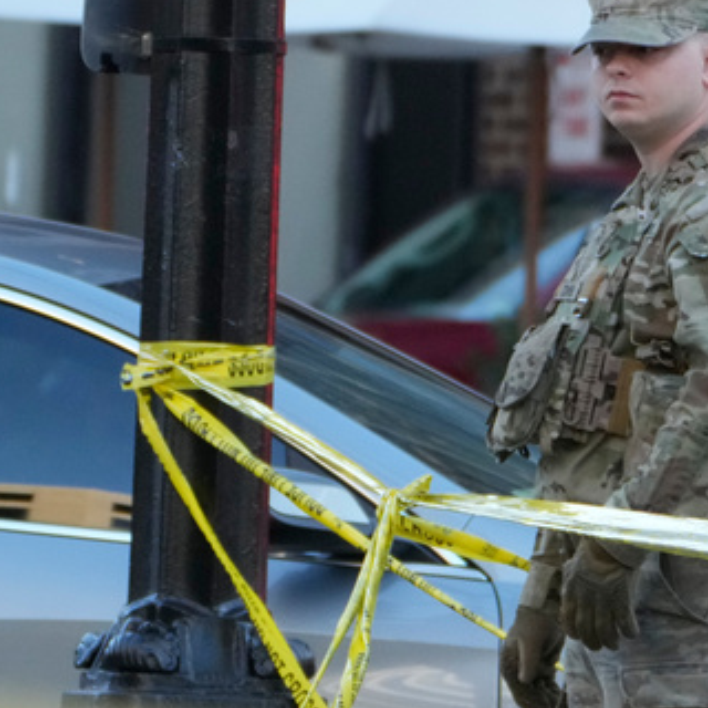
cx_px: 1120
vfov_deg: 1.9
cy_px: 461
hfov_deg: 1.9
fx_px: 21150
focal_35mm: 914
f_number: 11
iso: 5000
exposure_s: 1/400
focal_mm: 336
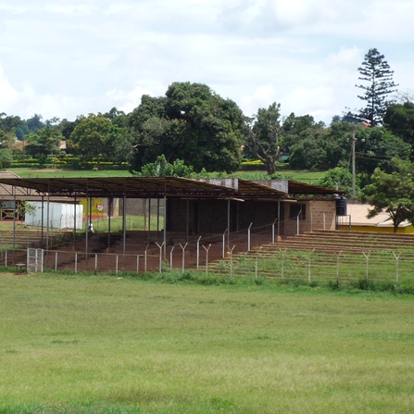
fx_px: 1732
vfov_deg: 13.6
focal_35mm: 128
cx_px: 167
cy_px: 207
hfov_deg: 13.6
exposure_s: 1/400
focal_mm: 13.2
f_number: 4.9
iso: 100
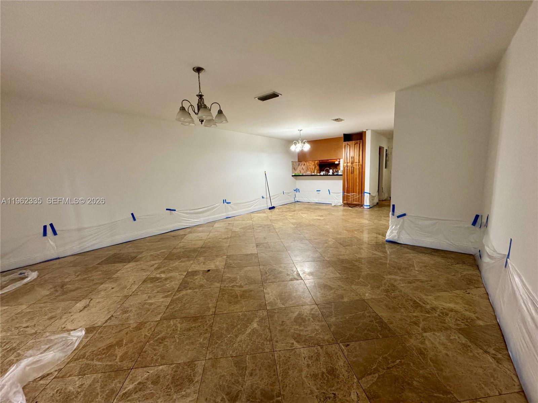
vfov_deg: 85.7
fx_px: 218
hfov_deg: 102.1
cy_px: 202
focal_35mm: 14
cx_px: 269
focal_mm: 2.22
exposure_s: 1/120
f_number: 2.2
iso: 320
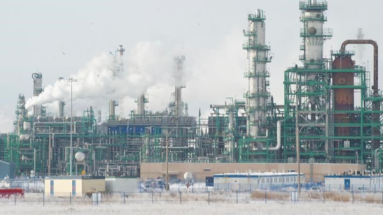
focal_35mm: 255
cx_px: 189
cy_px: 76
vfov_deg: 4.8
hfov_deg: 8.5
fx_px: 2589
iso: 400
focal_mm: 170
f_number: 22
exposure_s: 1/100
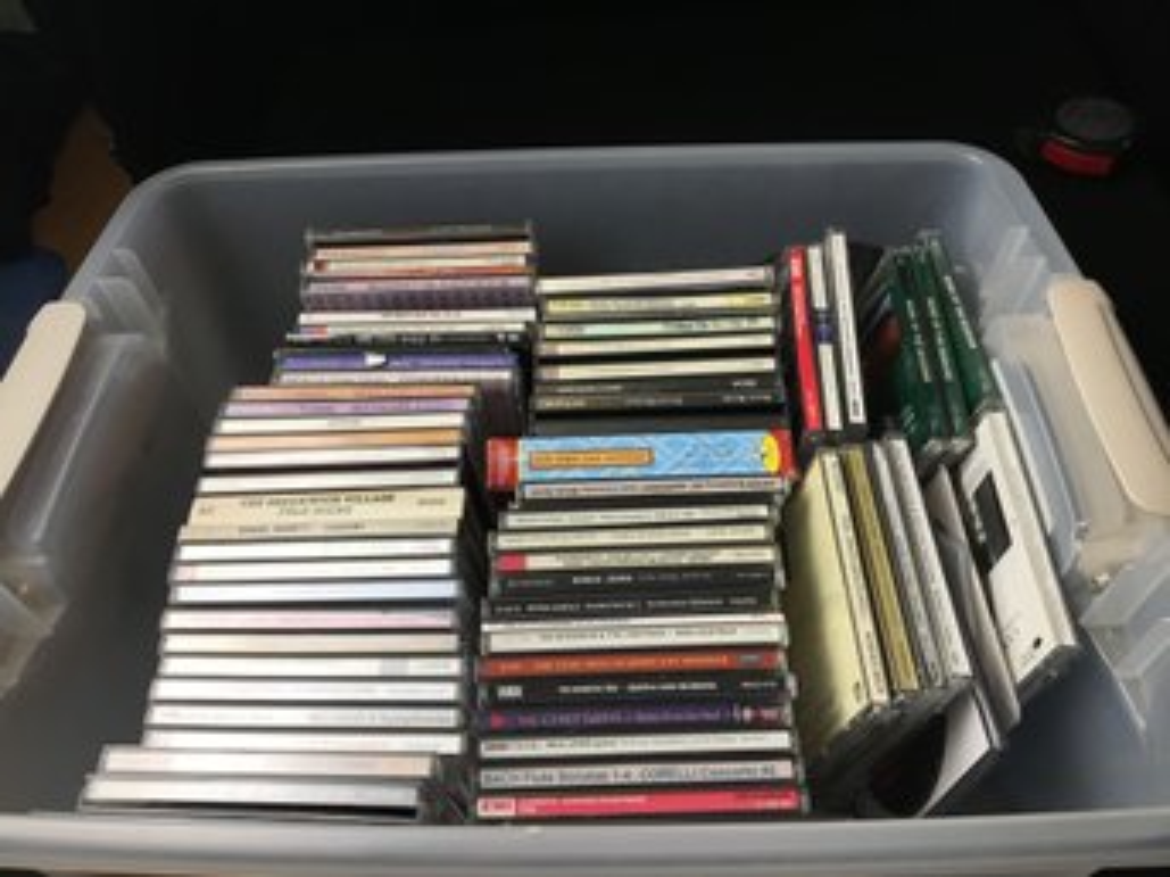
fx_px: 980
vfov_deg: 48.2
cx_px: 585
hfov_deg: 61.7
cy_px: 438
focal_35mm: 29
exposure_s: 1/30
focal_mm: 4.15
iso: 25
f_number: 2.2
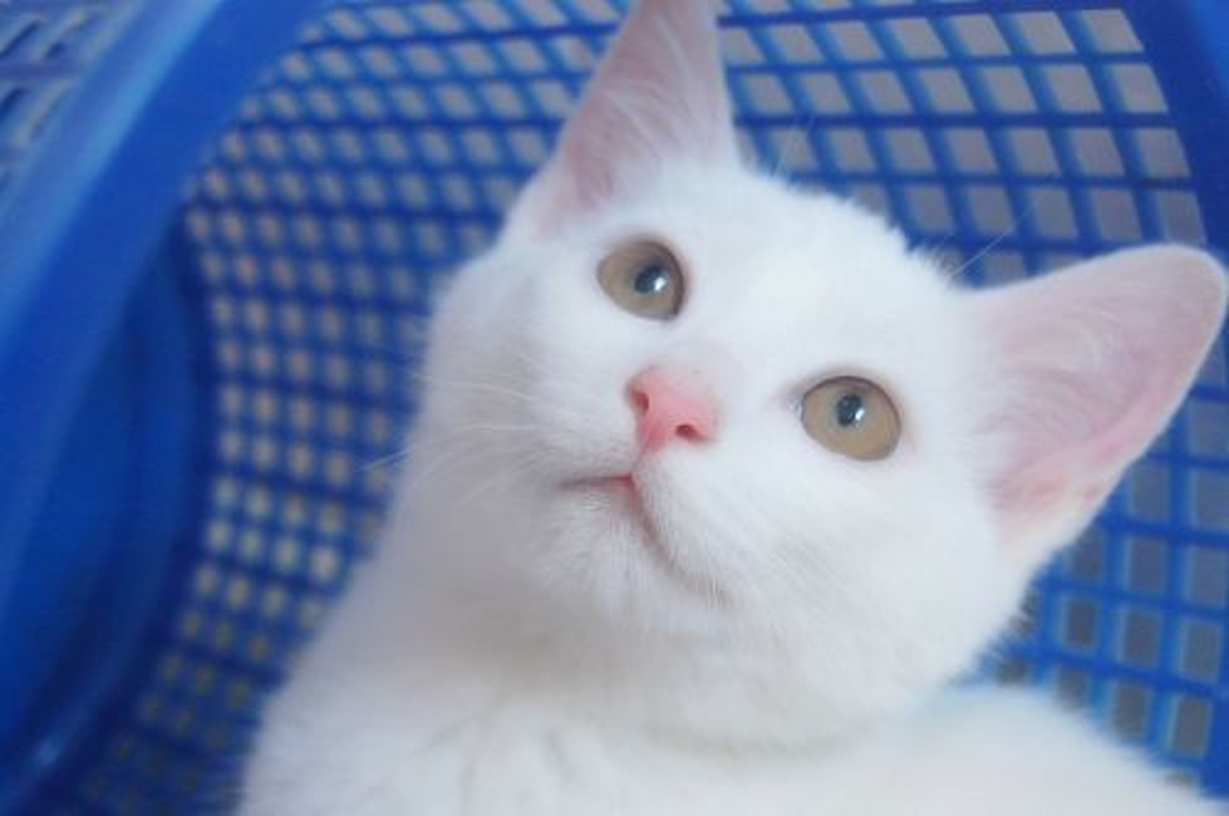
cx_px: 614
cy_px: 408
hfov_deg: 24.6
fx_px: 2813
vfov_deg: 16.5
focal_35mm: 82
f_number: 5.6
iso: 800
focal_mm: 55
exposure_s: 1/40
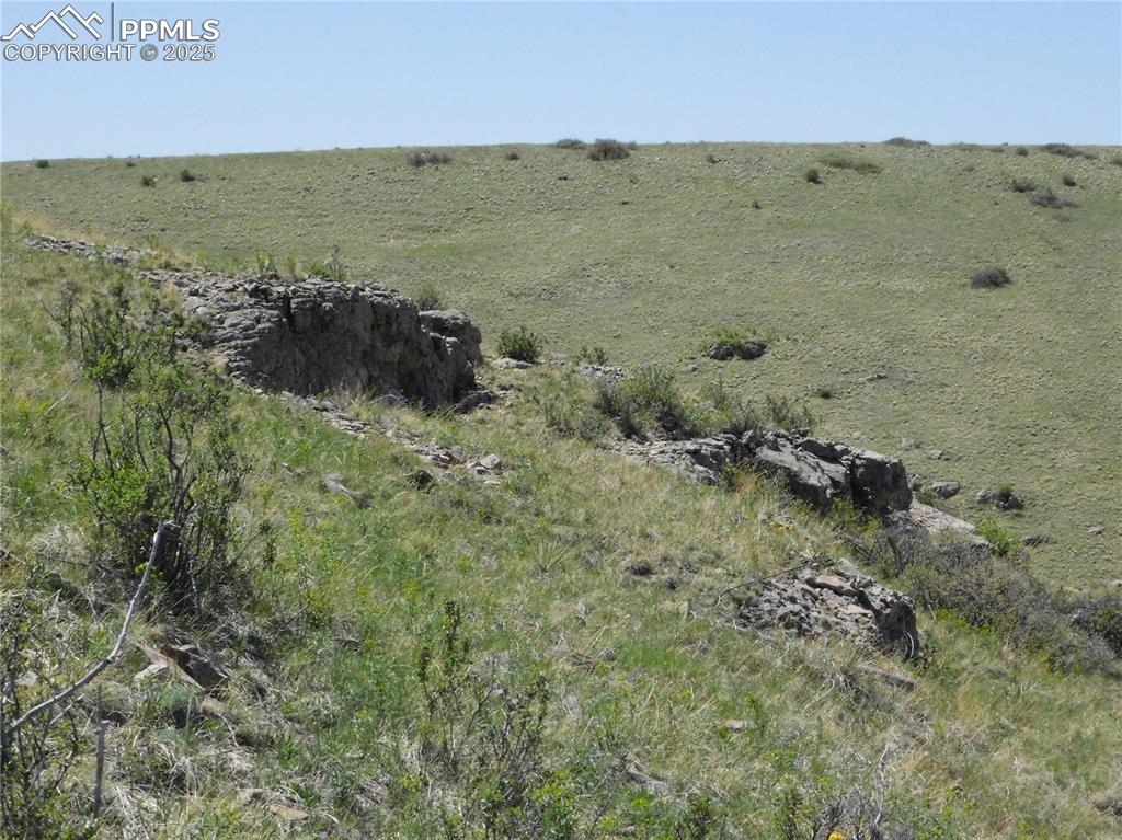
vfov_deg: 22.2
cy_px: 420
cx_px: 561
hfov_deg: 29.4
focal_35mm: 66
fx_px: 2138
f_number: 8.4
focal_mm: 11.7
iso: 800
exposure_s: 1/1500
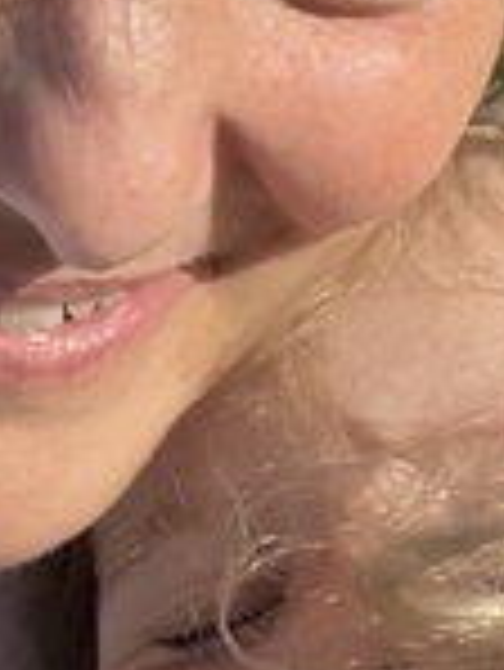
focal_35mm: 161
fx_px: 3121
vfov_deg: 11.9
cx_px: -315
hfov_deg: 8.9
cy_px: -216
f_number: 2.2
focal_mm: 2.71
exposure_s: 1/806
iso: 32
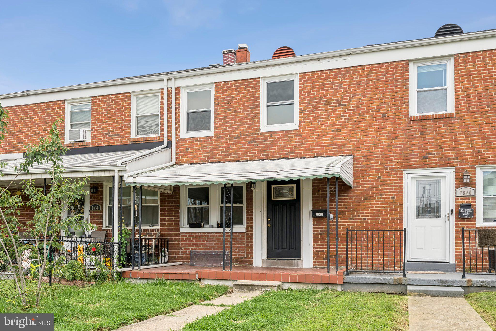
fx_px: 441
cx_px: 248
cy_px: 166
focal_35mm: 32
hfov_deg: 58.7
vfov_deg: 41.1
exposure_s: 1/125
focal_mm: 32
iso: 200
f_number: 8
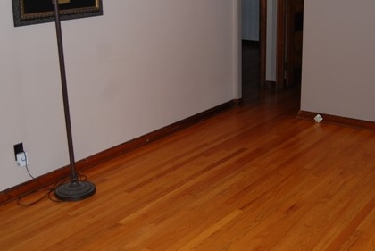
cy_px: 101
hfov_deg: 41.2
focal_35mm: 48
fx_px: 497
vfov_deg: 28.3
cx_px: 215
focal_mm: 23
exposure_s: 1/60
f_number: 3.8
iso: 200
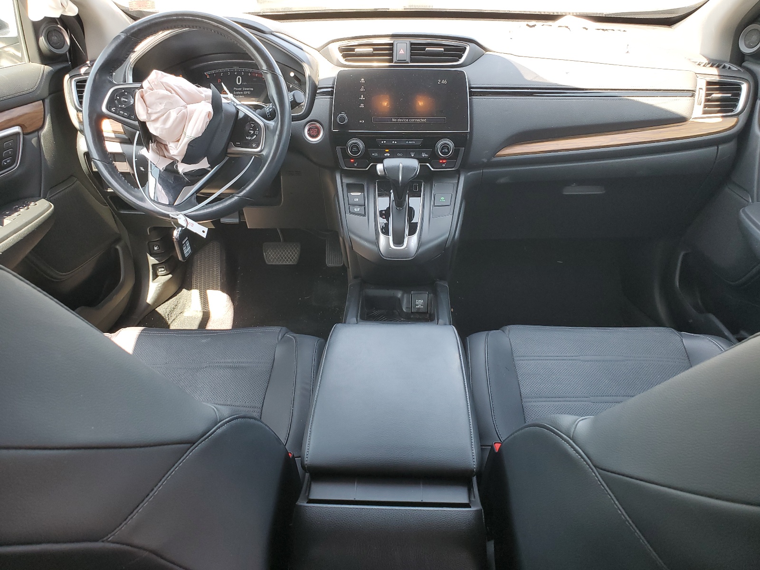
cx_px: 380
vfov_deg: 53.1
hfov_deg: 67.3
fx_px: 571
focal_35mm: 26
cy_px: 285
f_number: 1.5
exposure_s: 1/60.2
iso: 62
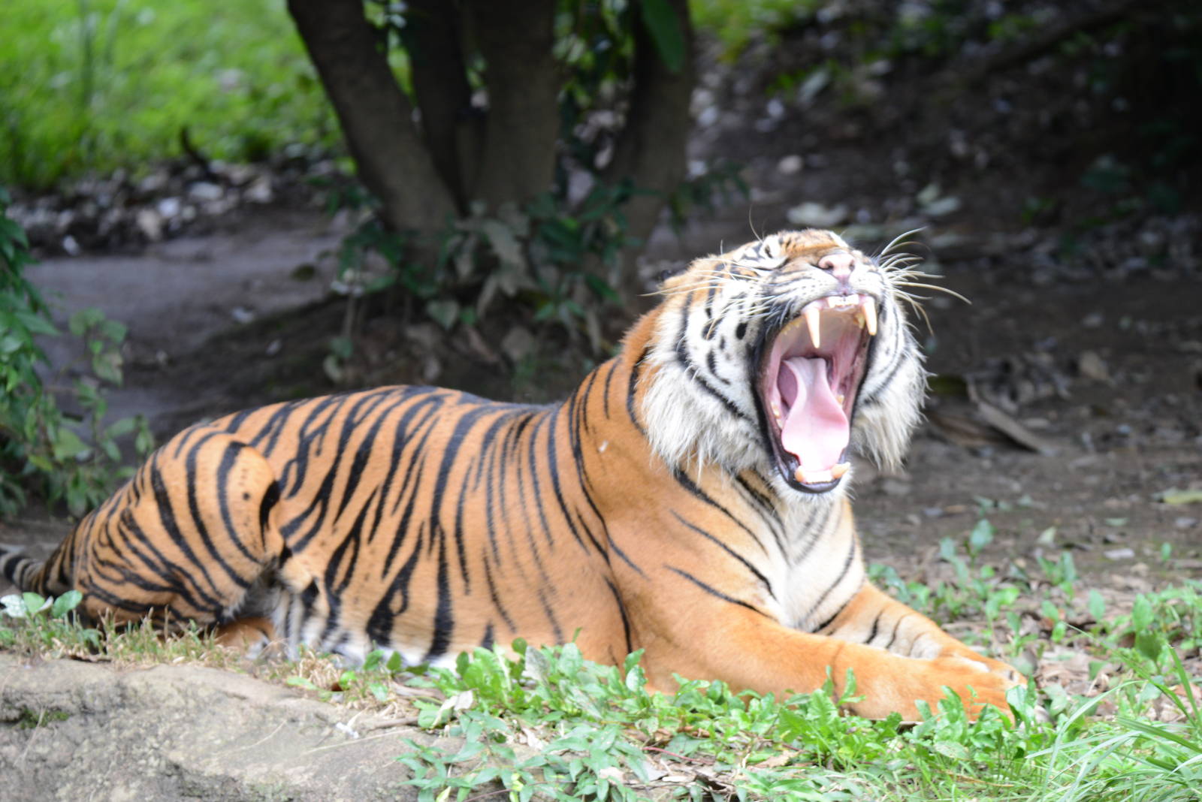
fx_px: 10688
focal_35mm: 320
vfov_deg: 4.3
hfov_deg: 6.4
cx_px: 601
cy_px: 401
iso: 1000
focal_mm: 320
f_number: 5.6
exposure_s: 1/50
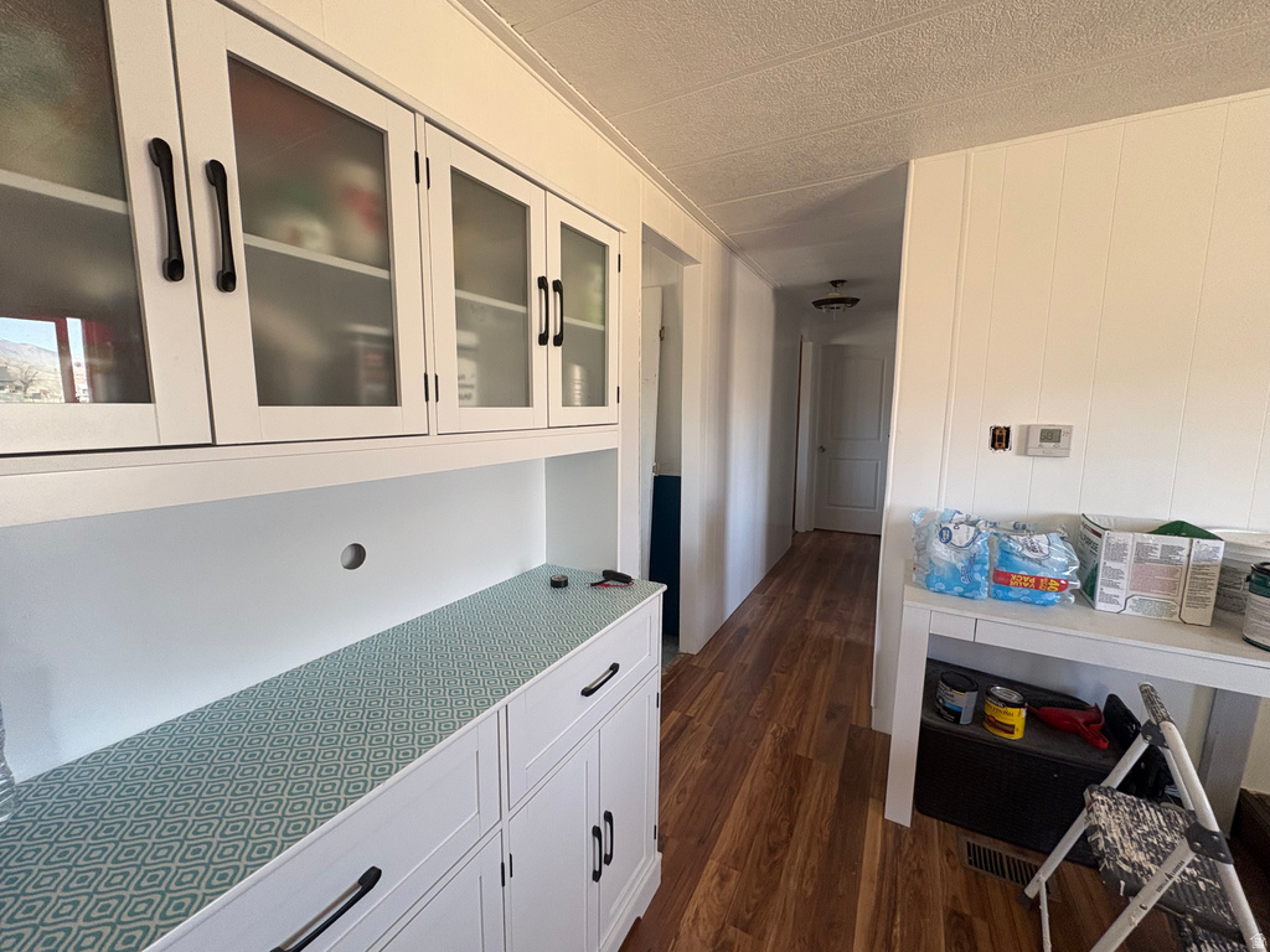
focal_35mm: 14
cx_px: 635
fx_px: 514
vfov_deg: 85.7
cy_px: 476
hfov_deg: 102.1
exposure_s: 1/91
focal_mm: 2.22
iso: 200
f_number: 2.2
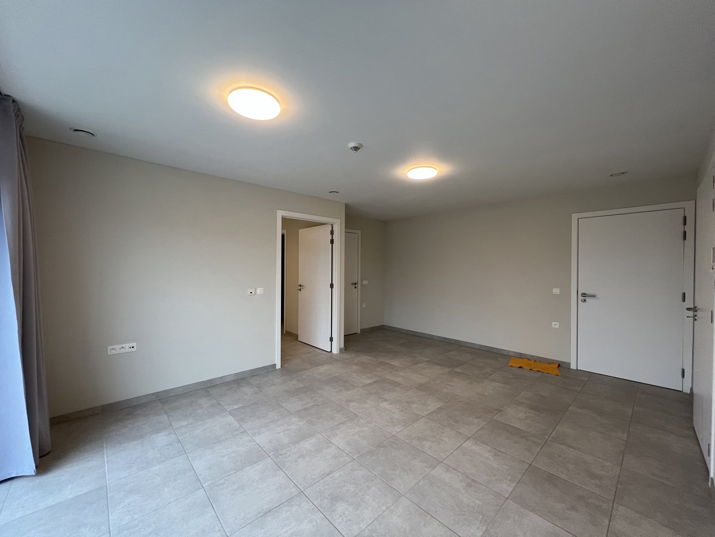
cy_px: 268
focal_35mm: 13
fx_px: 269
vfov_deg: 89.9
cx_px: 358
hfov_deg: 106.2
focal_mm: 1.57
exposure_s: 1/100
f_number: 1.8
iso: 125
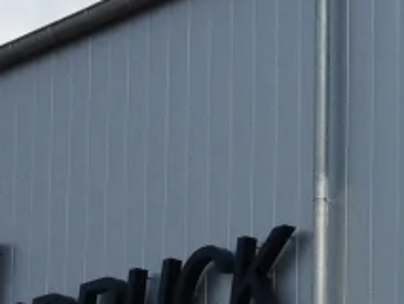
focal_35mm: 197
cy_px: 496
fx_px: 2300
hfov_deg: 9.7
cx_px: 611
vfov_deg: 7.4
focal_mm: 4.28
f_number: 2.4
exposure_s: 1/2123
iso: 64
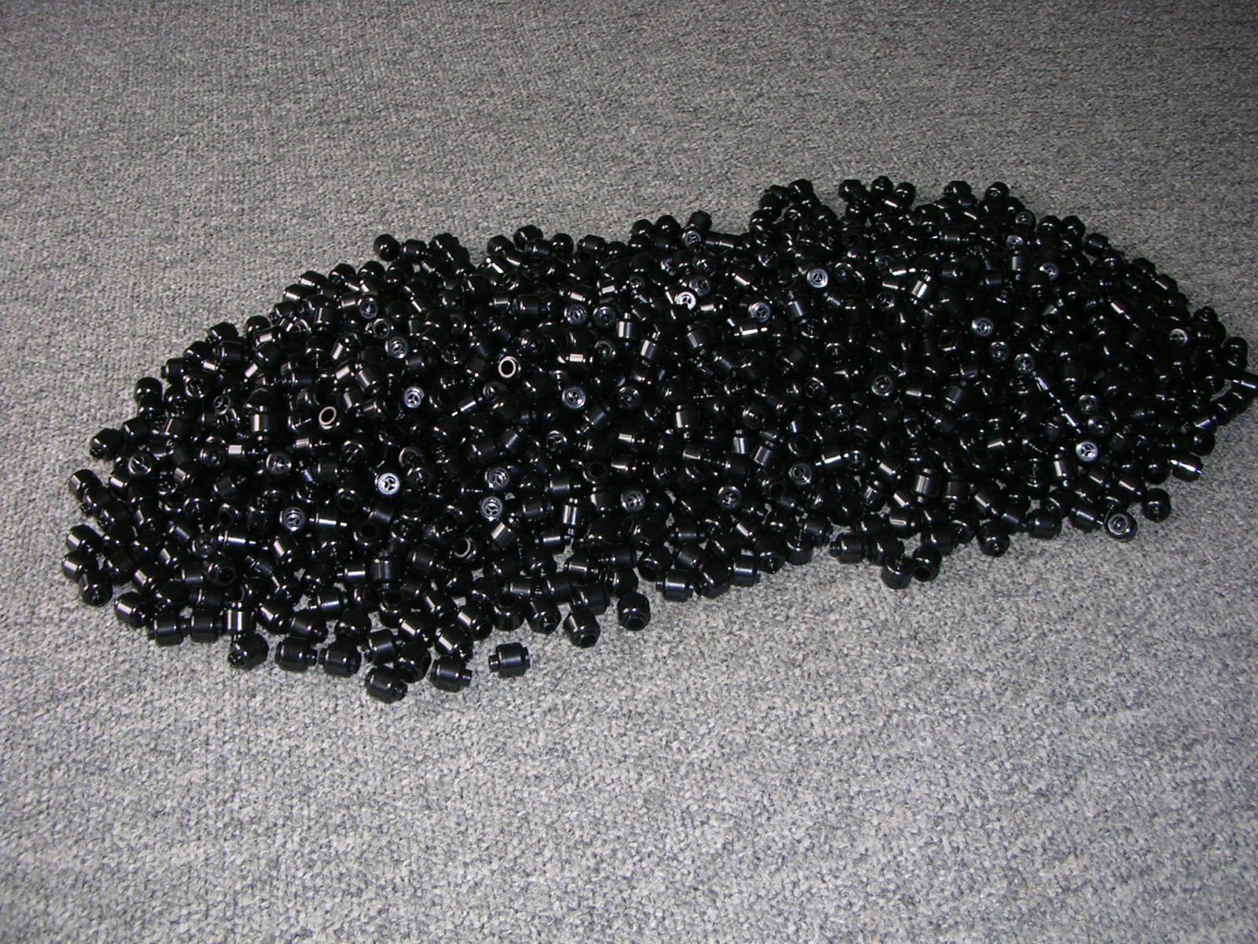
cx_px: 629
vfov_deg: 37.7
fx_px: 1381
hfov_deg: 49.0
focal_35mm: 38
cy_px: 472
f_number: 2.8
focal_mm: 5.8
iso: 50
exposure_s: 1/60.1
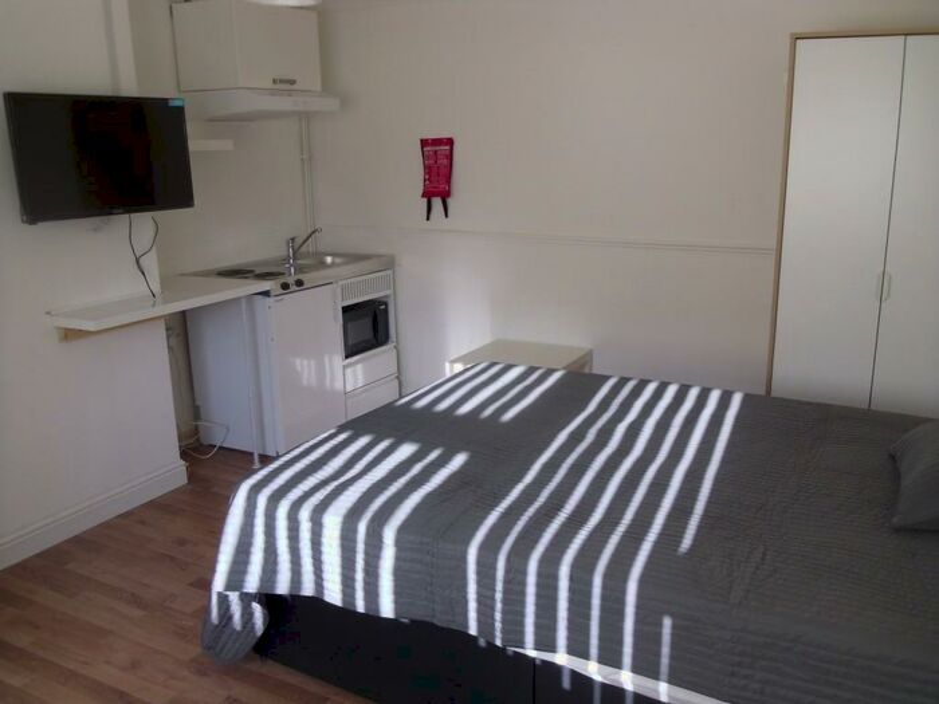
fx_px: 841
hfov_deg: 58.4
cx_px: 470
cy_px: 352
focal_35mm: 31
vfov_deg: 45.4
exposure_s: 1/90
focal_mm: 5.6
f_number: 3.3
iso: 80
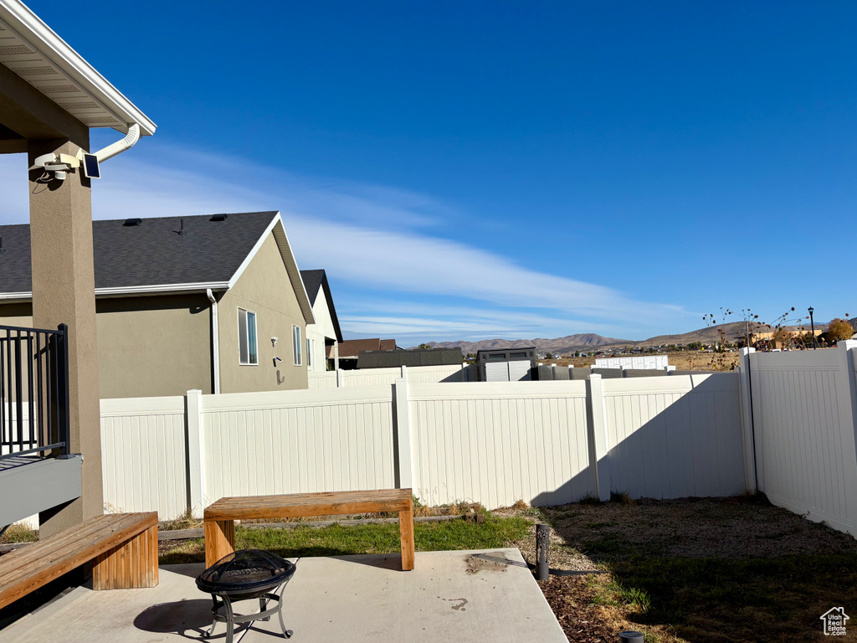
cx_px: 428
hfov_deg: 67.3
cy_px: 322
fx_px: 644
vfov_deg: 53.1
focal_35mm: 26
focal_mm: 5.96
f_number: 1.6
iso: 50
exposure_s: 1/7813
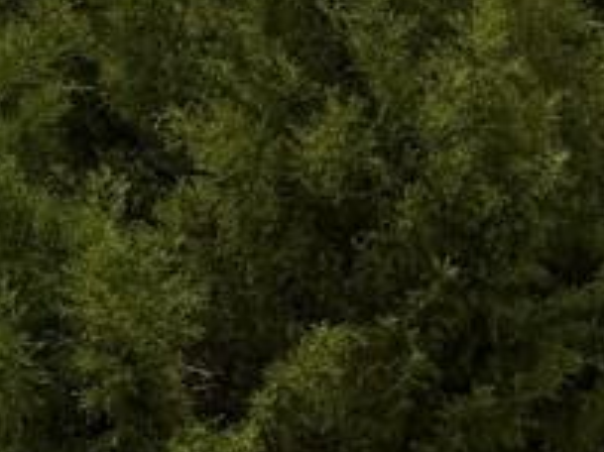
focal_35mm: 189
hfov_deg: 8.6
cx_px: 1848
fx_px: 3296
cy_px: 556
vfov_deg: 7.8
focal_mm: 6.76
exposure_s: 1/10309
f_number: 1.78
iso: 80
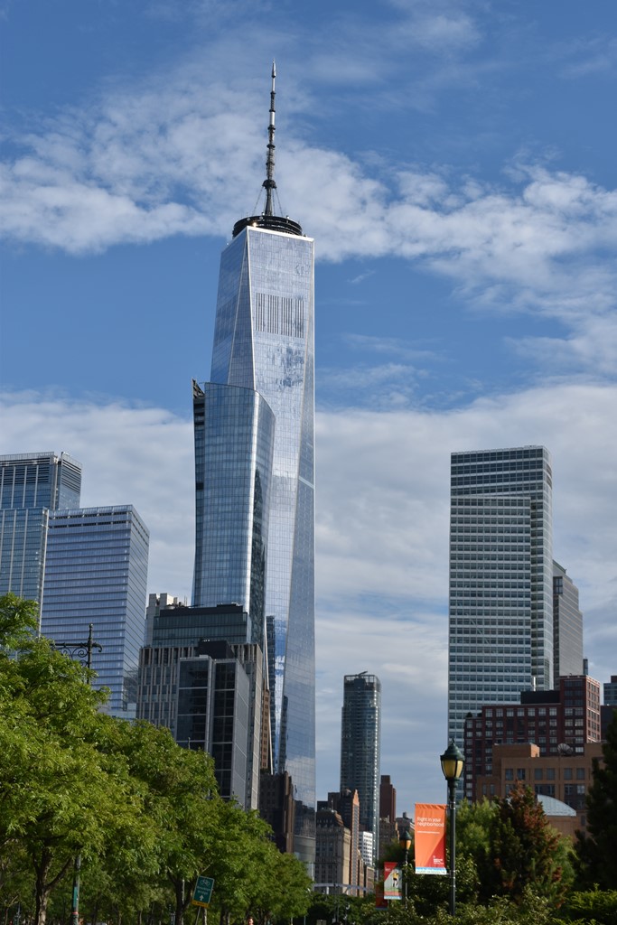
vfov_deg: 29.2
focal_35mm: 69
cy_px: 462
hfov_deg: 19.7
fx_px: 1773
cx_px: 308
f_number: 11
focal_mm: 46
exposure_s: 1/200
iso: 100
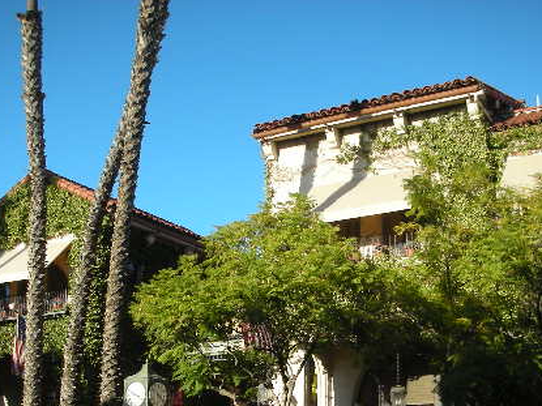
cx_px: 256
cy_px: 312
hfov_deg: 35.5
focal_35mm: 54
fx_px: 845
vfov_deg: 26.6
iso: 50
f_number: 3
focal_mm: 5.8
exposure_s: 1/360
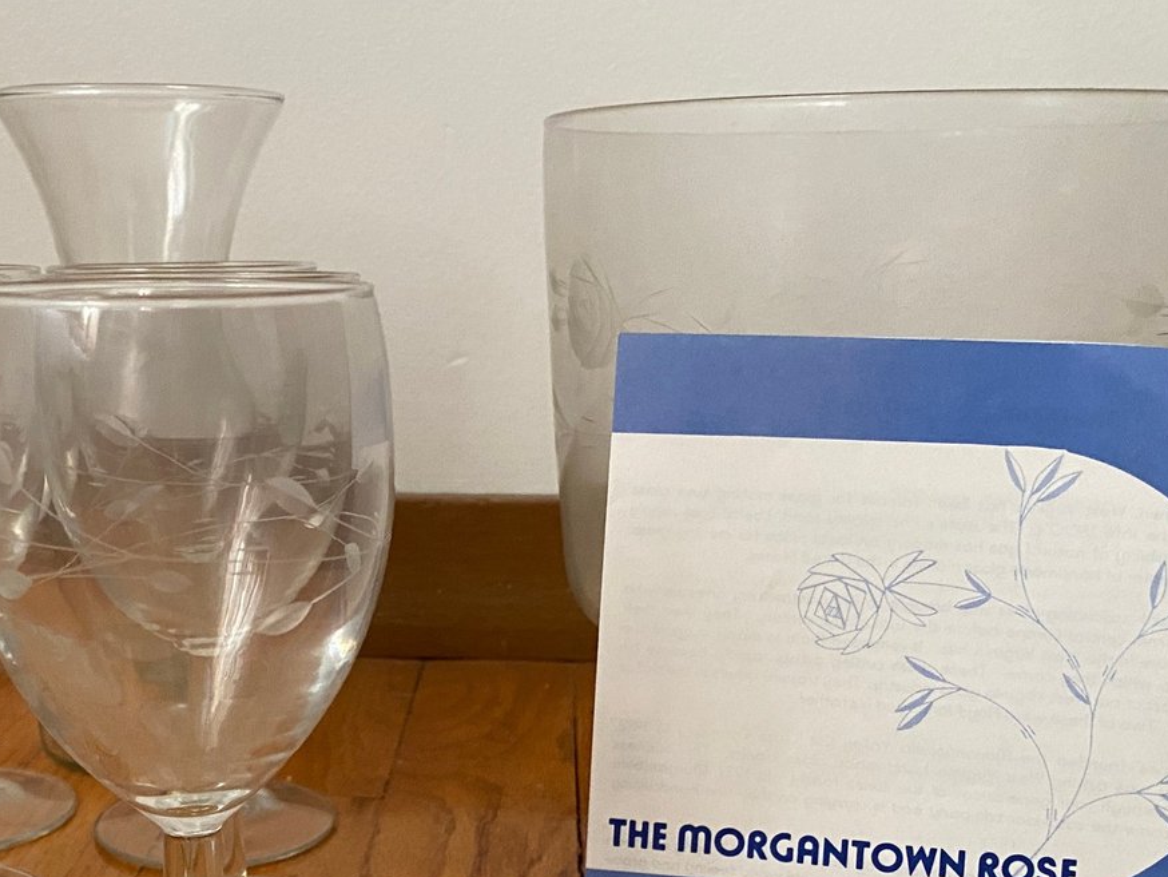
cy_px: 670
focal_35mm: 45
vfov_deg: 31.6
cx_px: 400
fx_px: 1519
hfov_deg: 41.6
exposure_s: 1/51
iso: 500
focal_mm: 4.25
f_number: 1.8
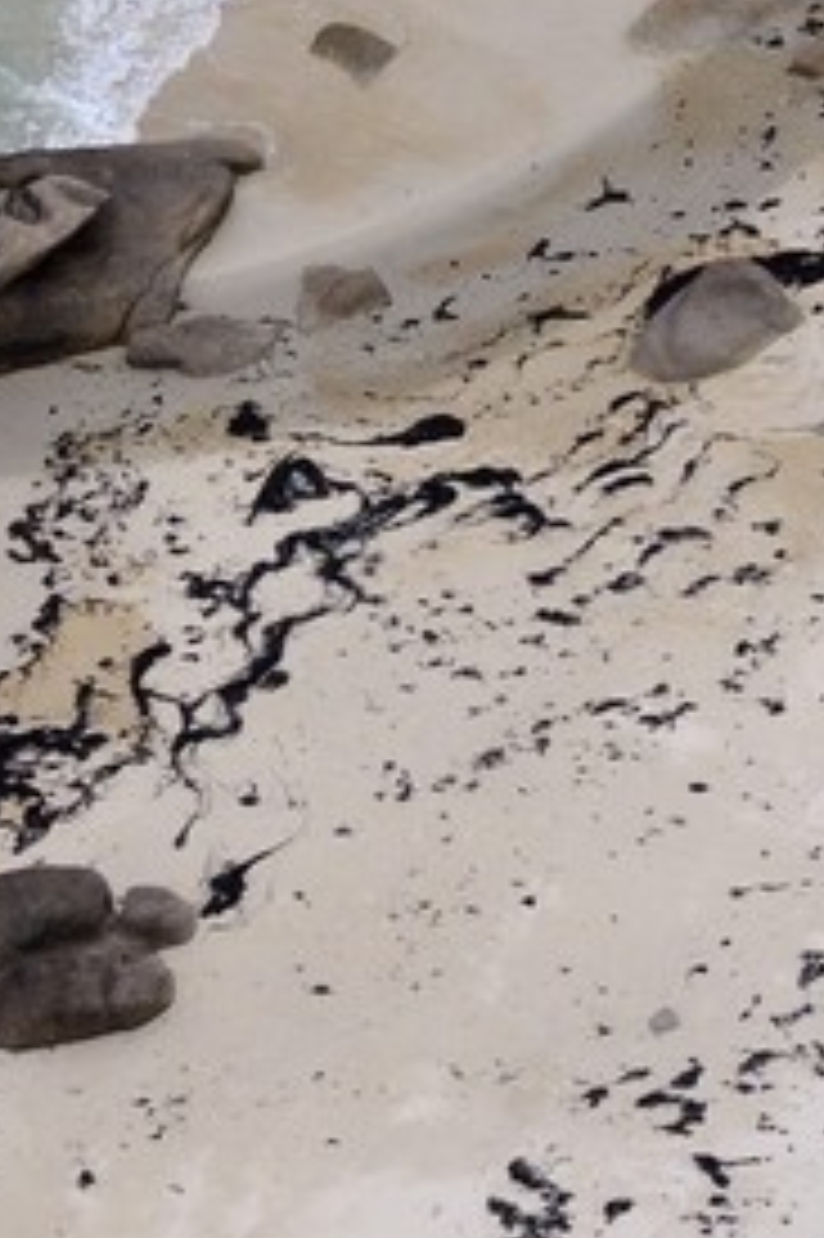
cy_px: -927
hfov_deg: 1.8
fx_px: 25987
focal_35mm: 756
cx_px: -83
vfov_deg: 2.7
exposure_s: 1/1000
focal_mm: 130
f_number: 9
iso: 800
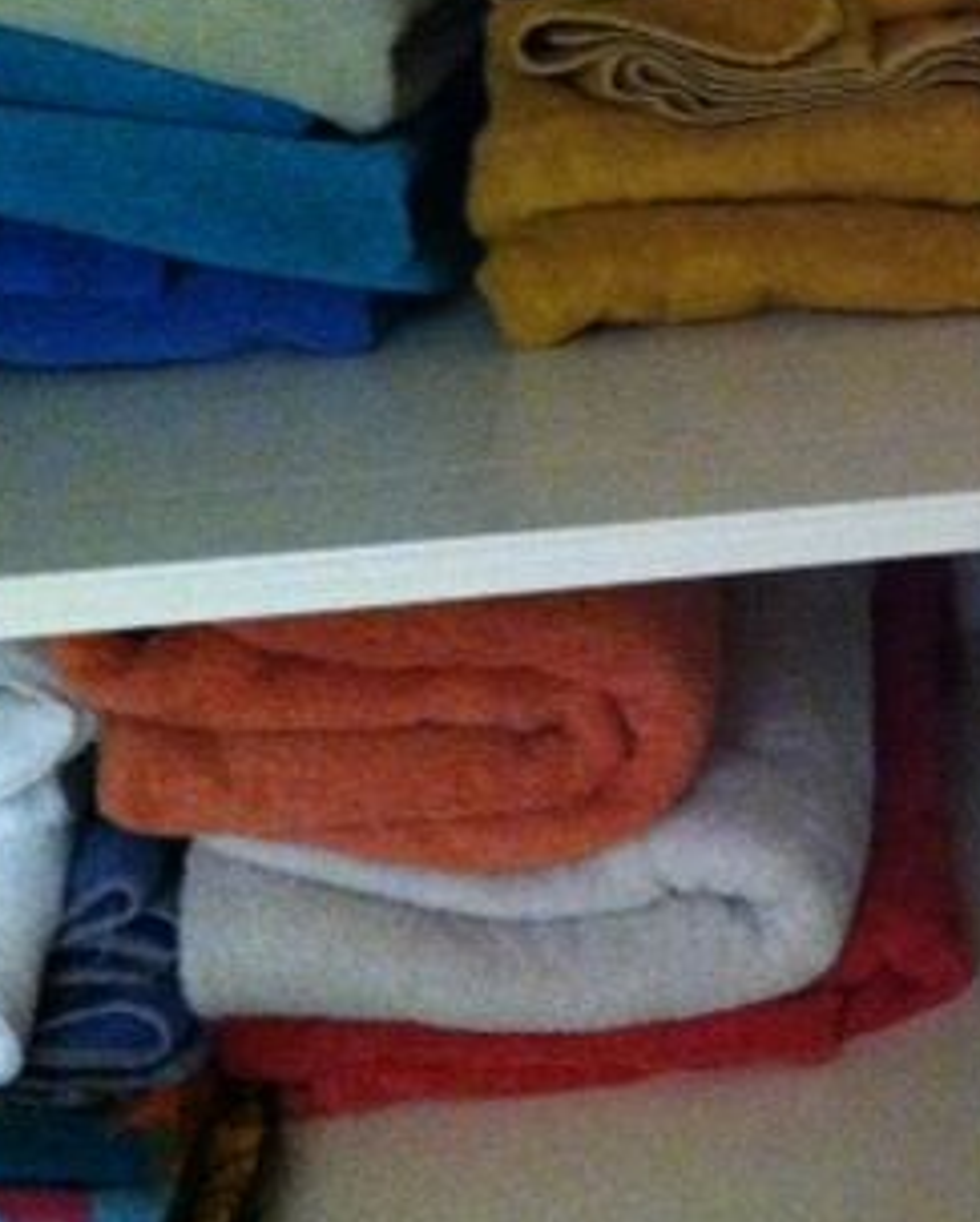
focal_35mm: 72
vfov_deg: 26.2
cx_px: 1230
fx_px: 2606
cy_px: 387
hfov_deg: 19.8
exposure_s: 1/15
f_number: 2.8
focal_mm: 3.85
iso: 1000
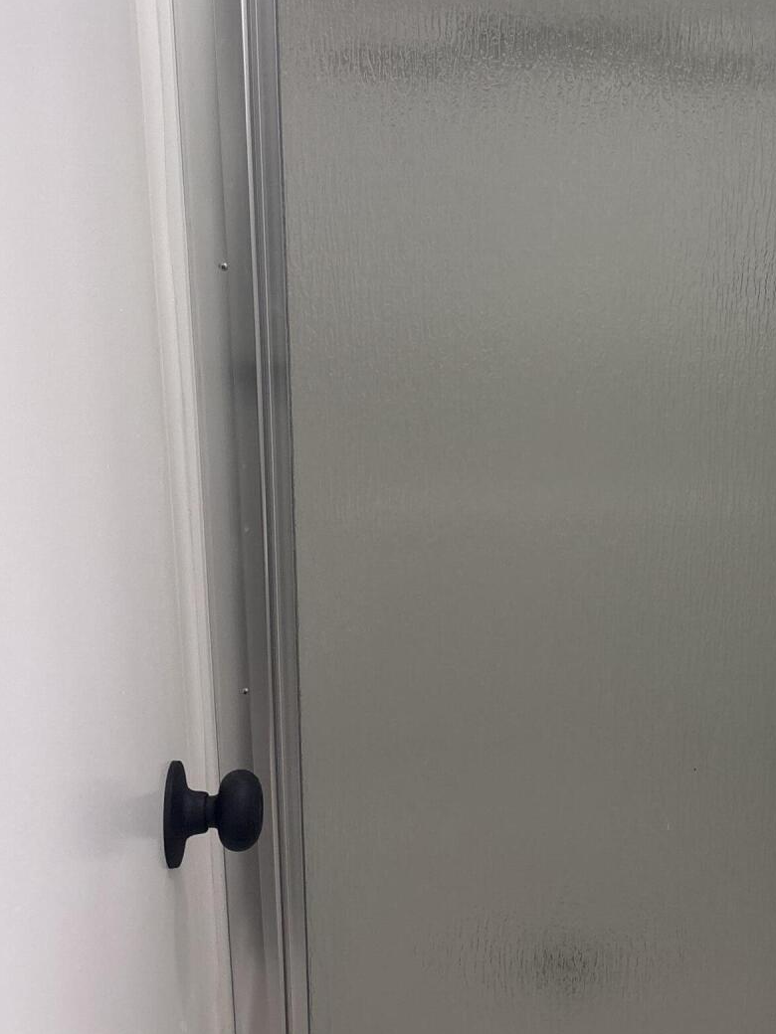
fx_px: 1494
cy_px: 401
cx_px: 666
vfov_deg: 38.0
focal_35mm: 50
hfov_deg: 28.2
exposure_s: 1/60
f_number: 1.6
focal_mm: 5.96
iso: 80
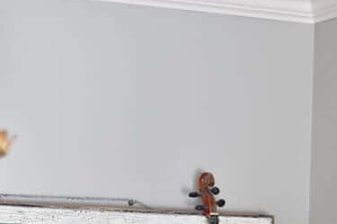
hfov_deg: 15.6
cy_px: 361
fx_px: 1226
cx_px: 77
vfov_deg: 10.1
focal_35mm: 131
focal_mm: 32
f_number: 4.5
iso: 400
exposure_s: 1/60
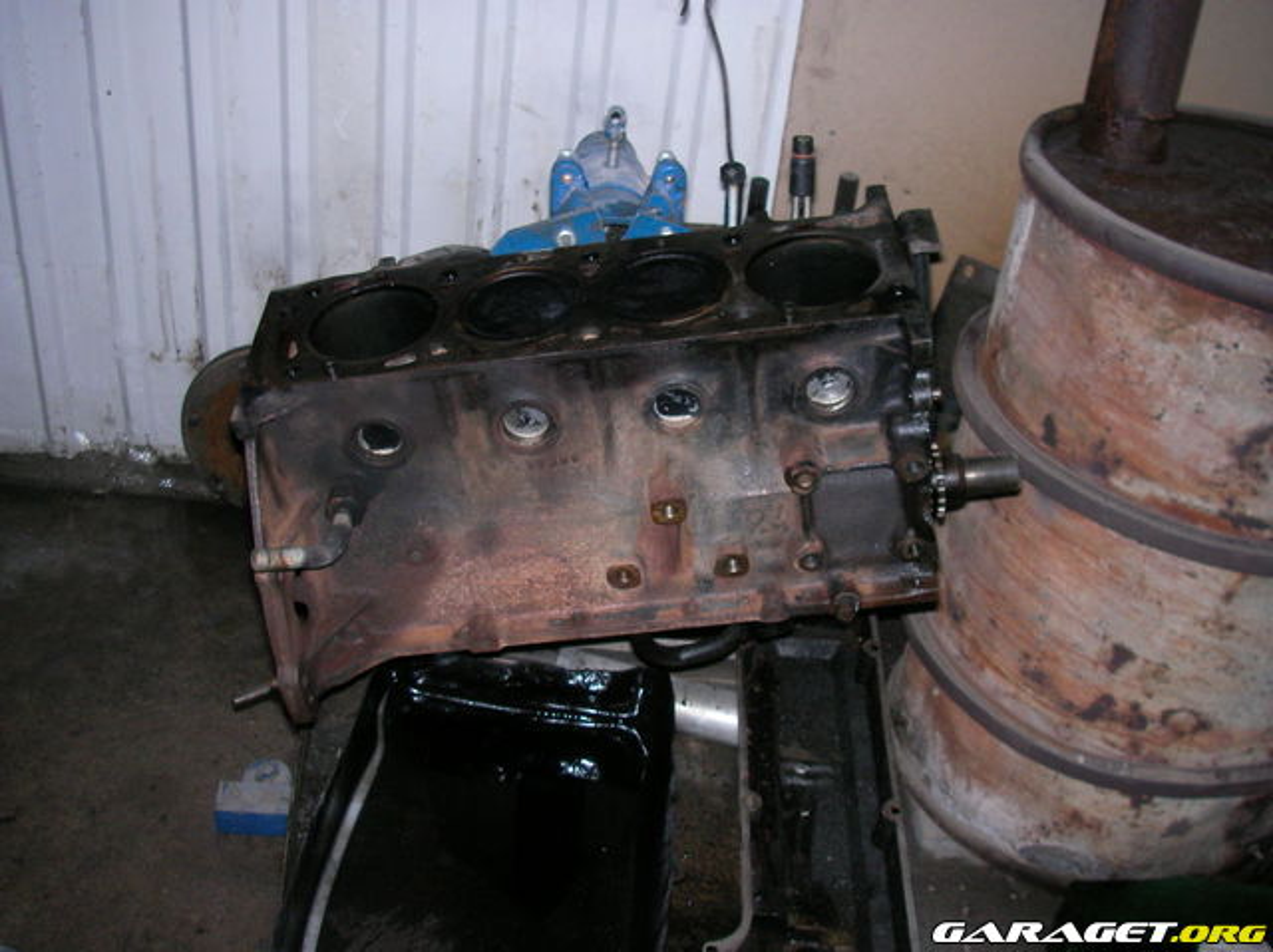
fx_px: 1396
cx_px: 636
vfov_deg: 37.7
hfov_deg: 49.0
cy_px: 476
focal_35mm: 38
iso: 126
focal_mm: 6.3
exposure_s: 1/30
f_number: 3.3
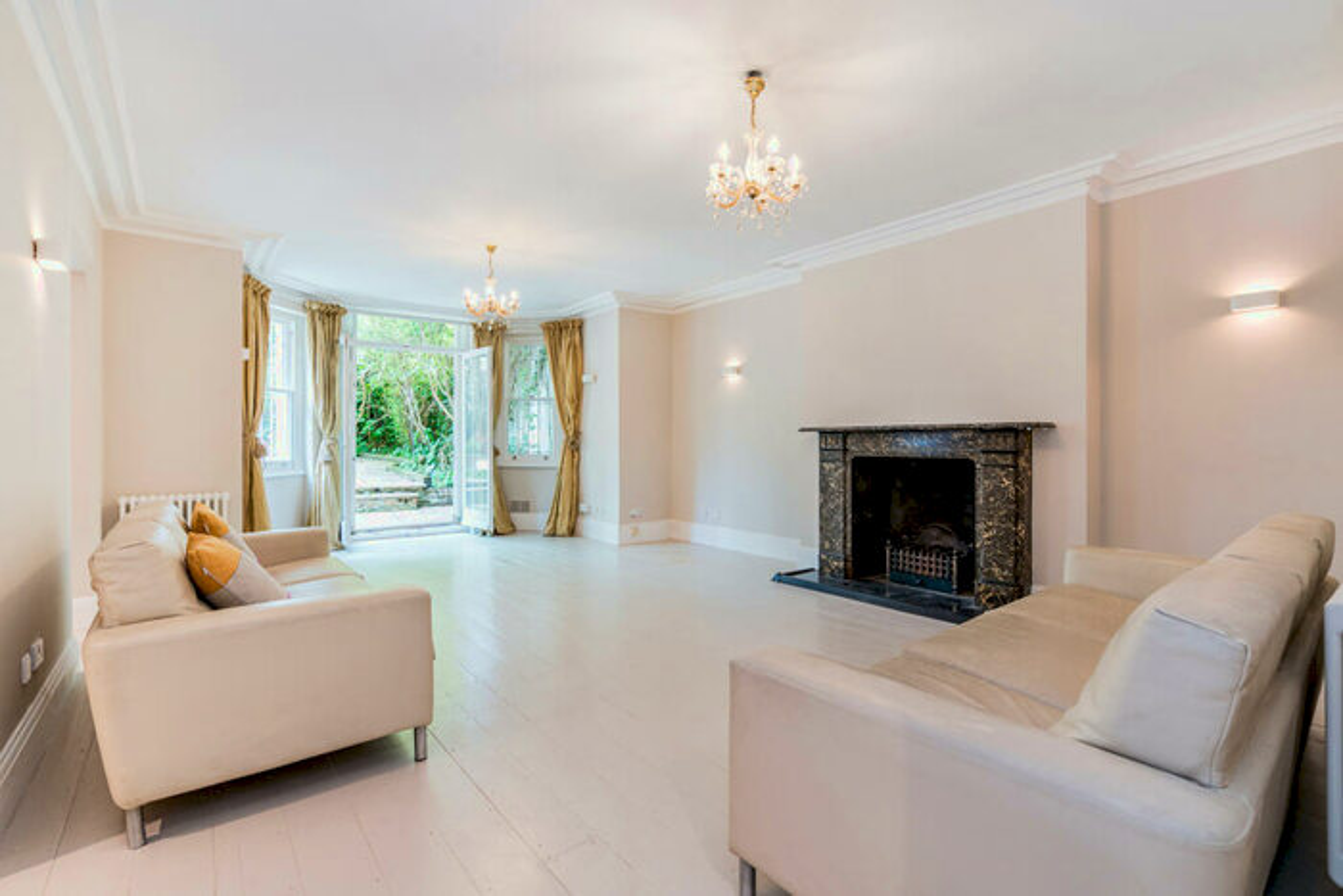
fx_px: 597
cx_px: 672
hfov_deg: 96.7
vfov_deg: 73.8
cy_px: 448
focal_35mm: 16
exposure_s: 1/5
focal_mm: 16
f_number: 8
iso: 400
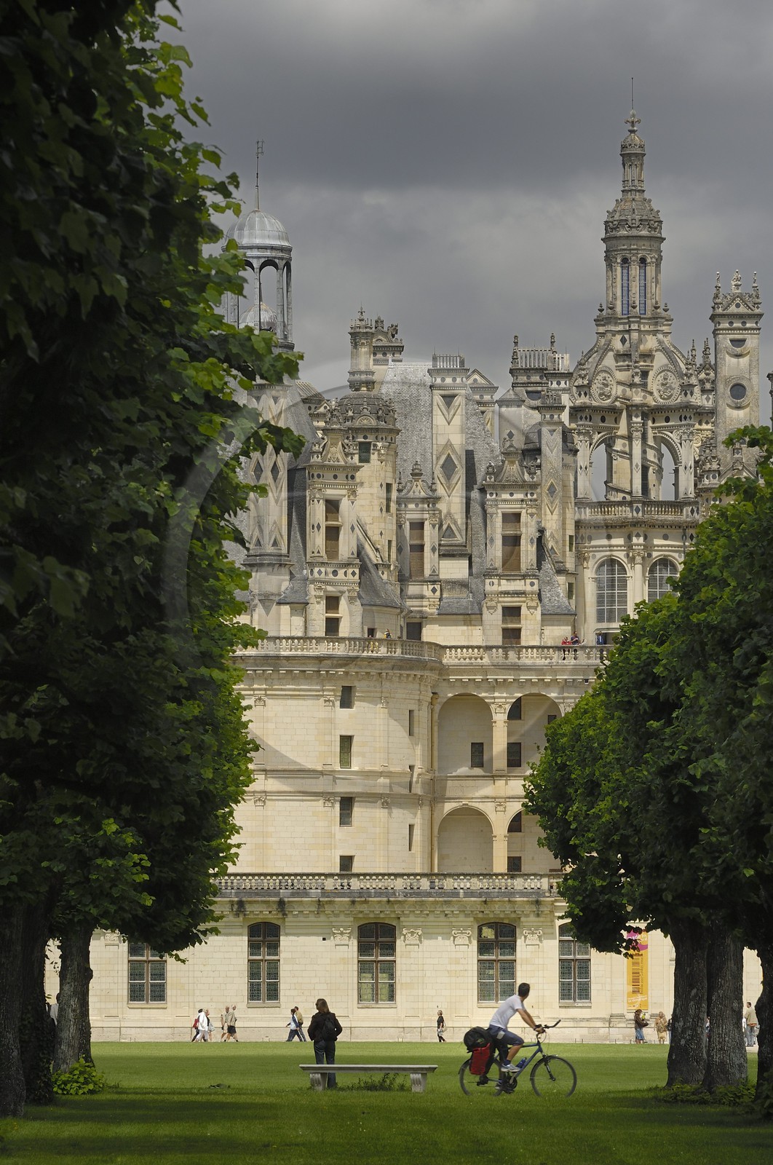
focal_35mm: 188
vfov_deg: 11.0
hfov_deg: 7.3
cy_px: 582
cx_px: 386
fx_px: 6057
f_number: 11
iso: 100
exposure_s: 1/160
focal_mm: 125
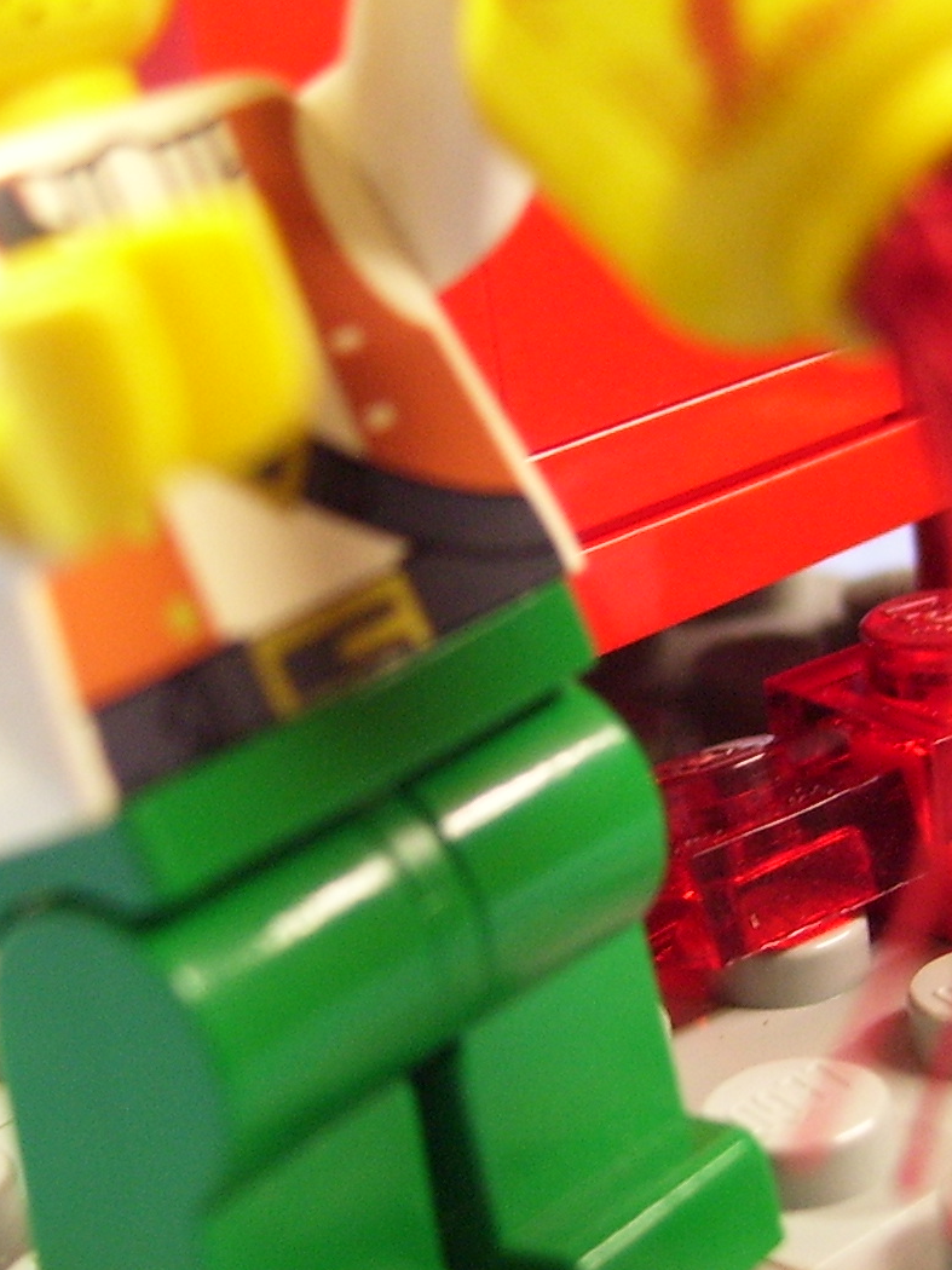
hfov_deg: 18.7
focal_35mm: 79
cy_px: 733
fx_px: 2898
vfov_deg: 24.7
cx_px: 458
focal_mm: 6
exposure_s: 1/10
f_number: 2.7
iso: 160
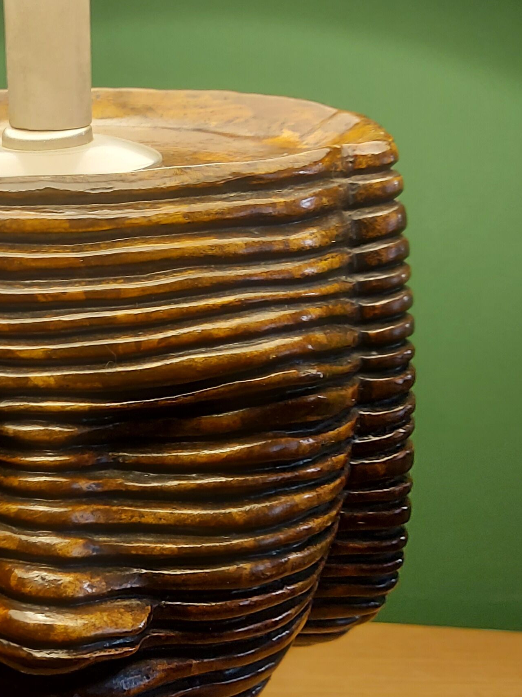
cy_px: 303
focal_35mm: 65
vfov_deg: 29.8
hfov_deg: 21.8
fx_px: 1307
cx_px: -1
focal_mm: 5.23
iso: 100
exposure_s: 1/50
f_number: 1.8
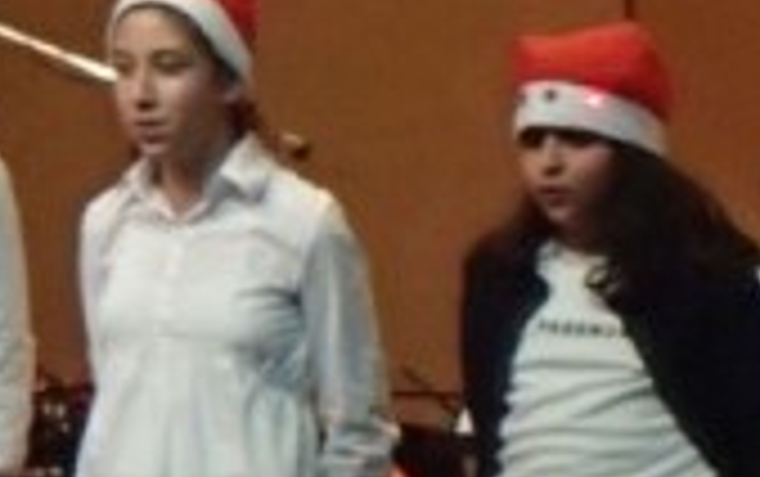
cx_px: 998
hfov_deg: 4.4
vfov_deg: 2.8
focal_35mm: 473
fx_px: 9807
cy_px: 554
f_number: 5.2
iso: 1250
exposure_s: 1/60
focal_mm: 19.85
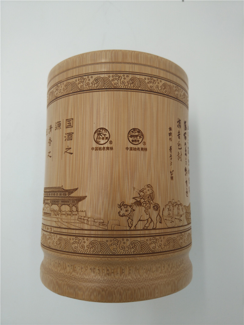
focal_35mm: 23
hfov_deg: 58.9
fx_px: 216
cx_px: 122
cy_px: 162
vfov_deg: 73.9
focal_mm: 4.04
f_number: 2
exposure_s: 1/100
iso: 100
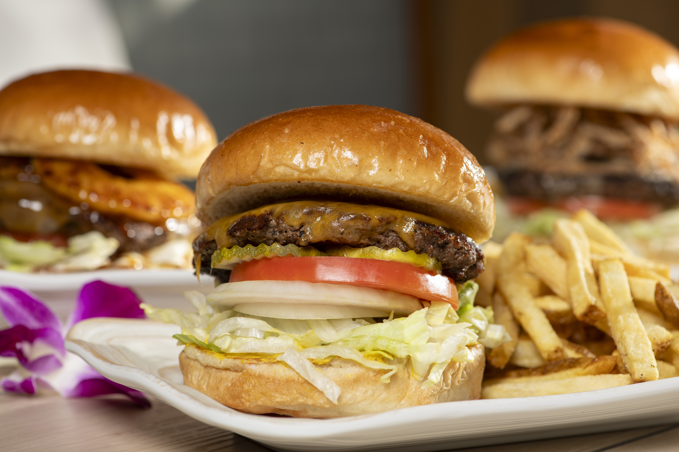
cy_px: 226
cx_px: 340
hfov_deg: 19.5
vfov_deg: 13.0
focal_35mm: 105
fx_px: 1980
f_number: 8
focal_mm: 105
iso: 125
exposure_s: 1/160
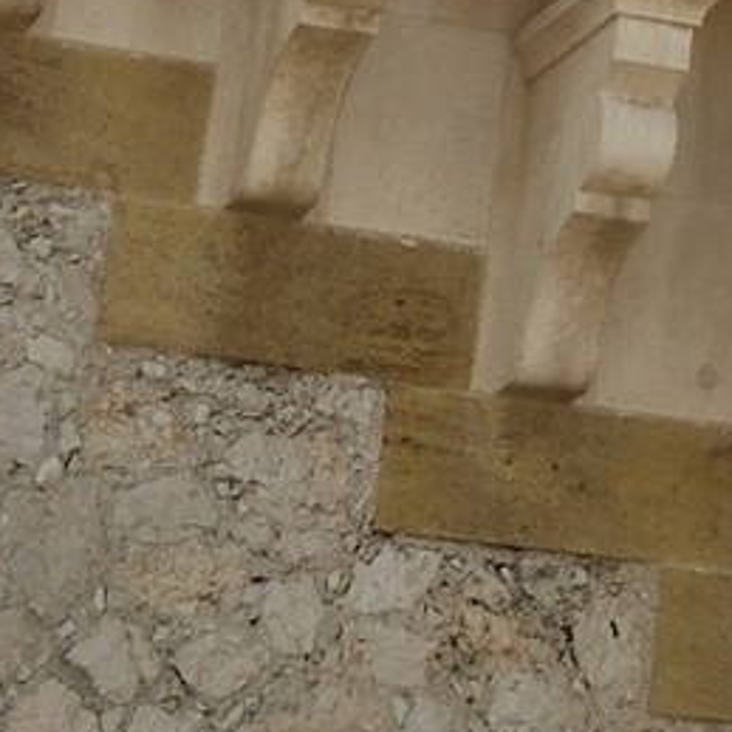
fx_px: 4522
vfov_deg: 7.3
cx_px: 1645
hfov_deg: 8.6
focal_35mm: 189
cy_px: -1978
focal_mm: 24
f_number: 11
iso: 200
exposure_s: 1/400
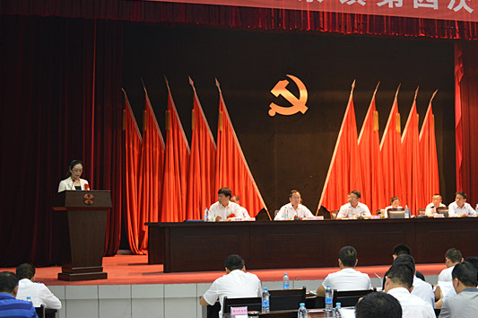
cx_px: 309
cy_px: 171
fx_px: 716
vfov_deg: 25.0
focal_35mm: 54
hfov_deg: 36.6
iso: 640
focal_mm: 24
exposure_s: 1/15
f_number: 4
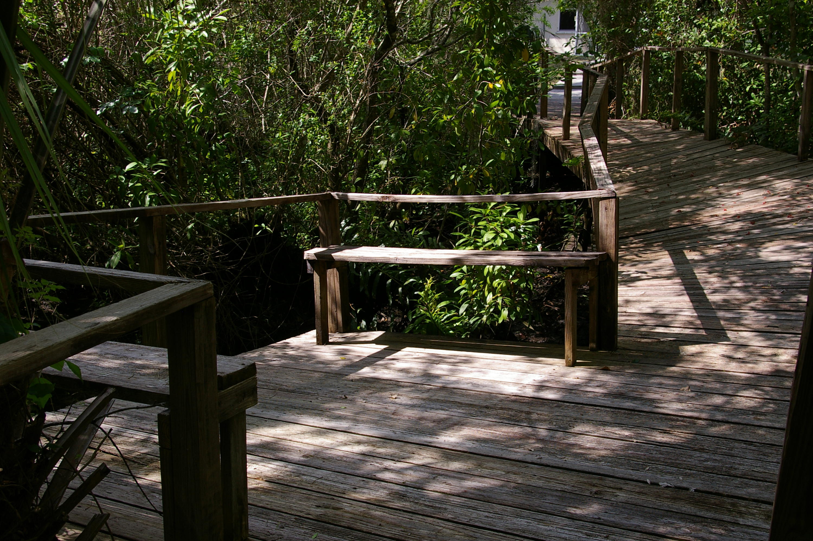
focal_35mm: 39
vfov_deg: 34.1
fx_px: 880
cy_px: 270
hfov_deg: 49.6
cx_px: 406
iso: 200
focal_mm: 26
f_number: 6.7
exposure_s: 1/180
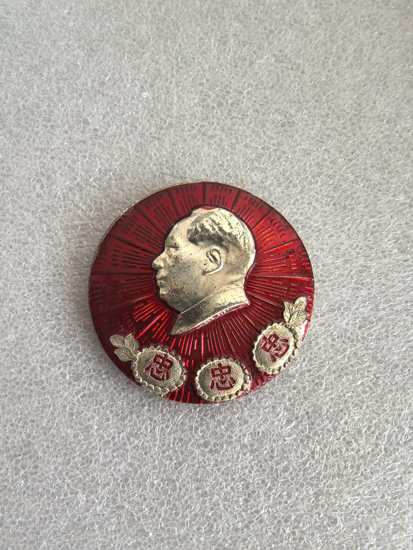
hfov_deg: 51.4
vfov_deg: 65.3
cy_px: 275
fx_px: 430
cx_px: 206
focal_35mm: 27
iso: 125
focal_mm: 1.95
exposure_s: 1/100
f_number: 2.2
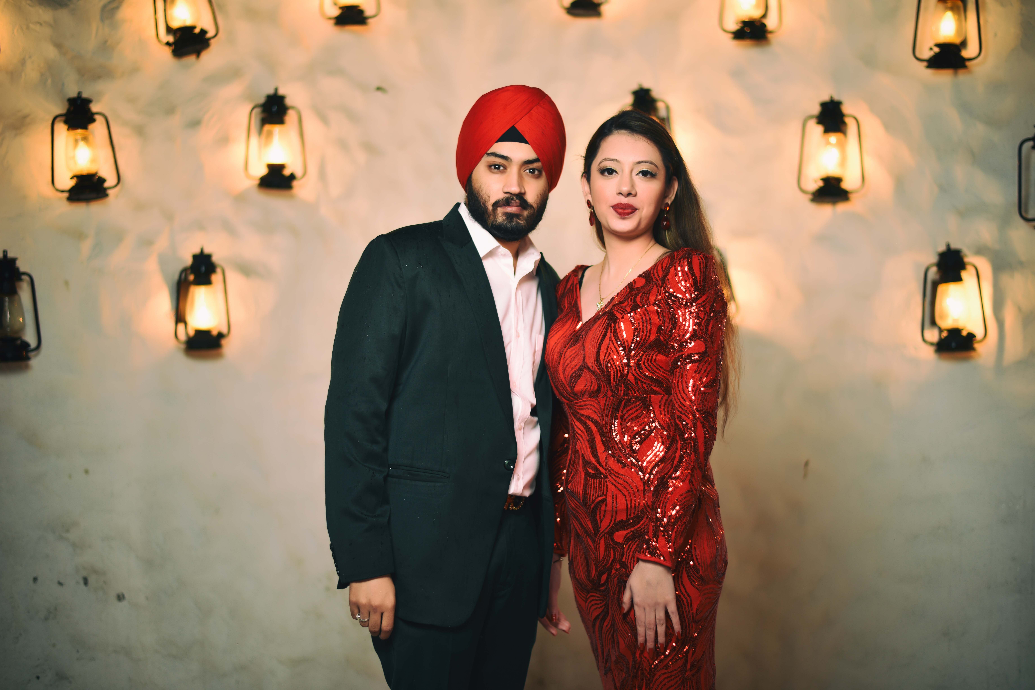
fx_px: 1438
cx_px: 518
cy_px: 345
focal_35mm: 50
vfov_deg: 27.0
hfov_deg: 39.6
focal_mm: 50
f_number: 1.8
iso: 100
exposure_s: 1/160
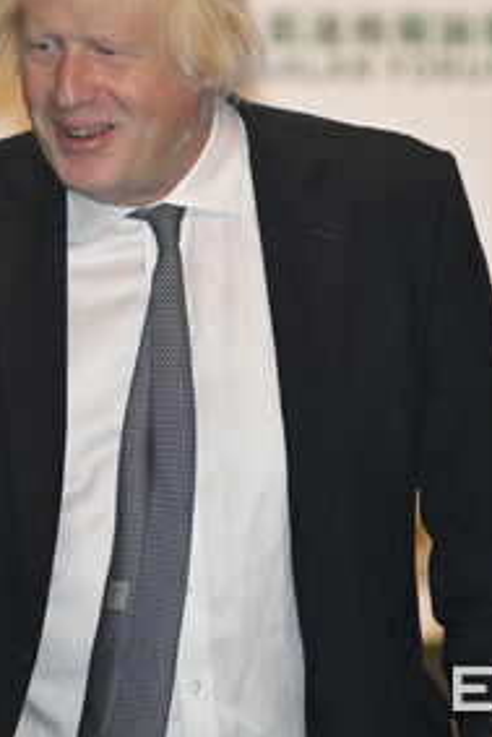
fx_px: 17341
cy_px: 221
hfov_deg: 1.6
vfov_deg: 2.4
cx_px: 146
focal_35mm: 847
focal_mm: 400
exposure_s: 1/200
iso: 3200
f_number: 5.6
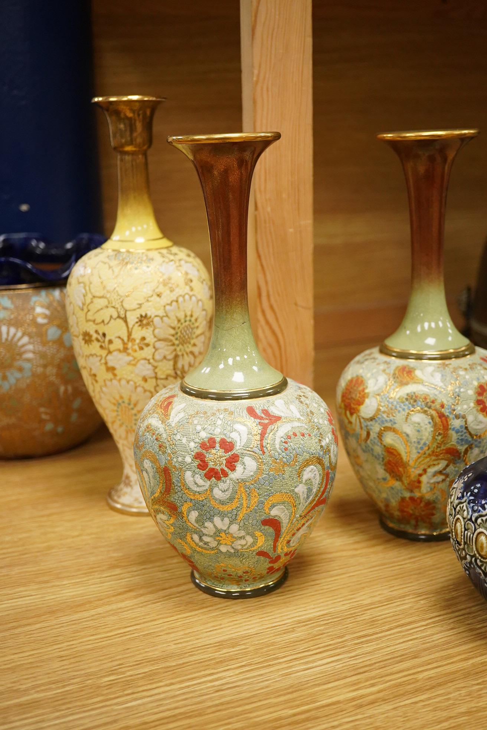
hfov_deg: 29.9
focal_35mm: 45
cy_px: 365
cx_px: 244
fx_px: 913
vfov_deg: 43.6
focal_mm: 30
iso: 2500
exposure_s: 1/400
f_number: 5
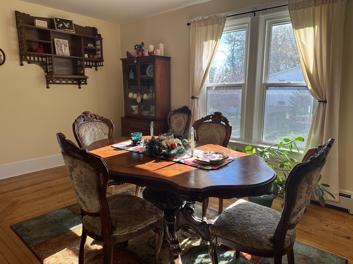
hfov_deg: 71.6
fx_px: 245
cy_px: 132
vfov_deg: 56.8
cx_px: 176
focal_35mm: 24
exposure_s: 1/351
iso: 80
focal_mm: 6.86
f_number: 1.78
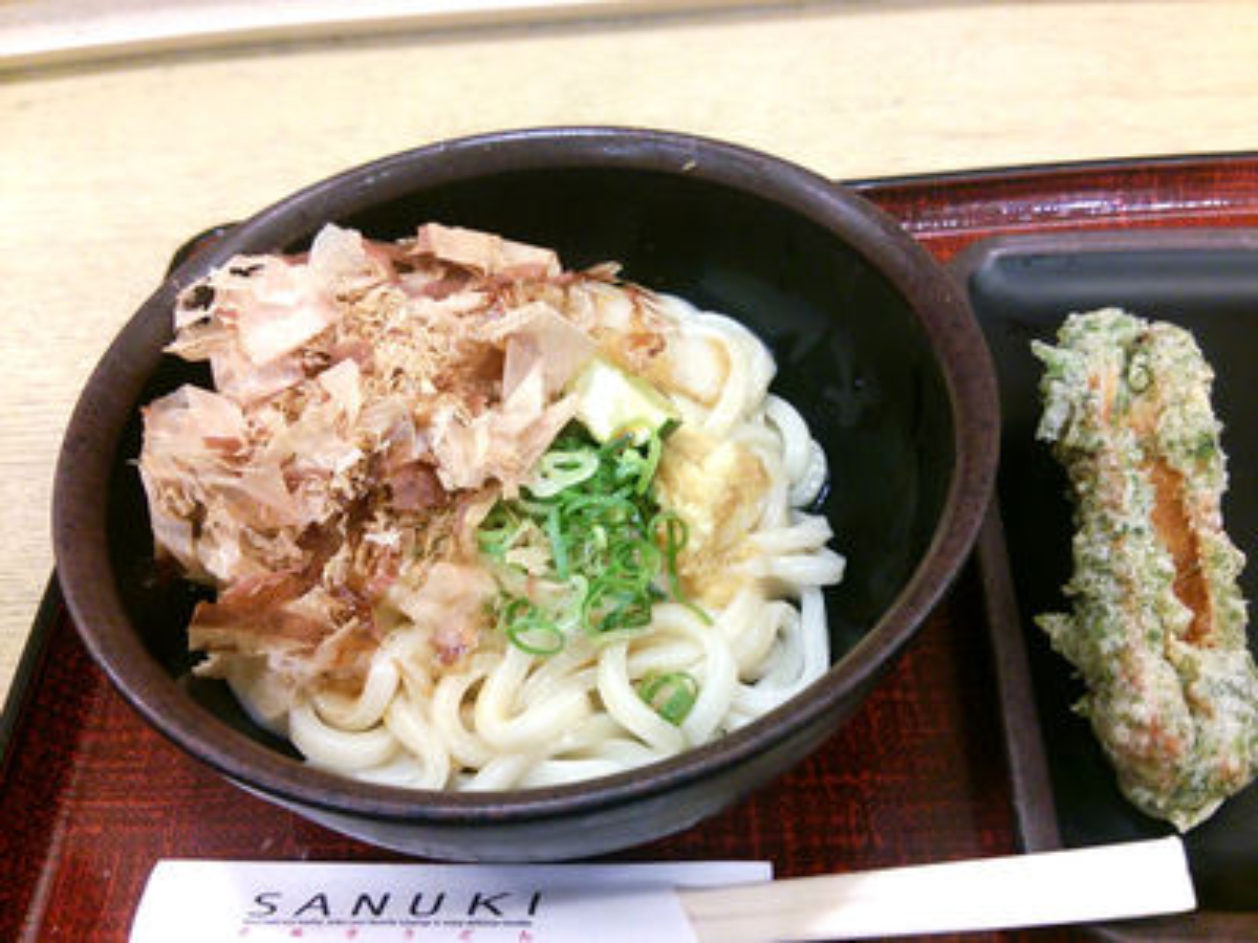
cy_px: 472
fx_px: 1090
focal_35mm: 30
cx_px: 629
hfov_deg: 60.0
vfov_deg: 46.8
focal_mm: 4.06
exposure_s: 1/44
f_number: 1.94
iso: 100
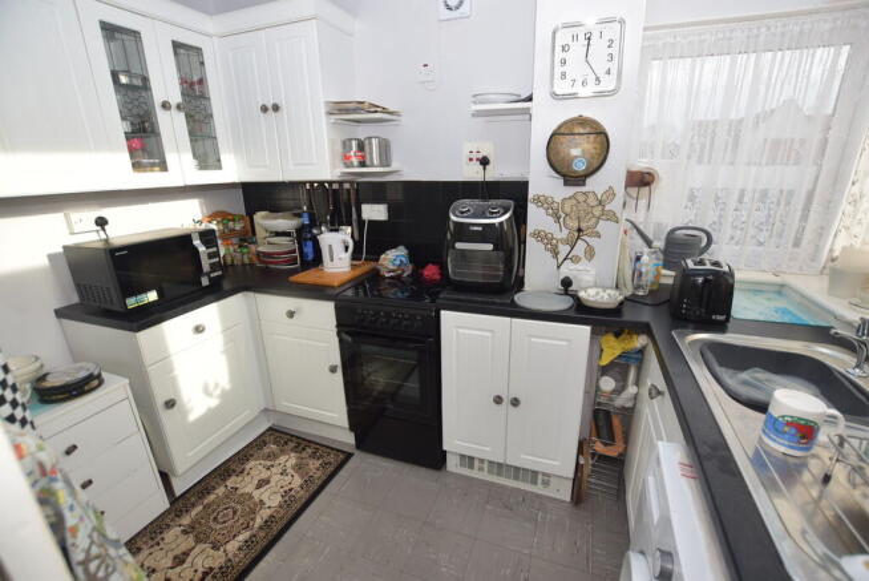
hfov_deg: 100.4
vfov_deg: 77.4
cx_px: 434
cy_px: 290
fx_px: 362
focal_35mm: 15
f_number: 4
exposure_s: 1/200
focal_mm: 10
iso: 100
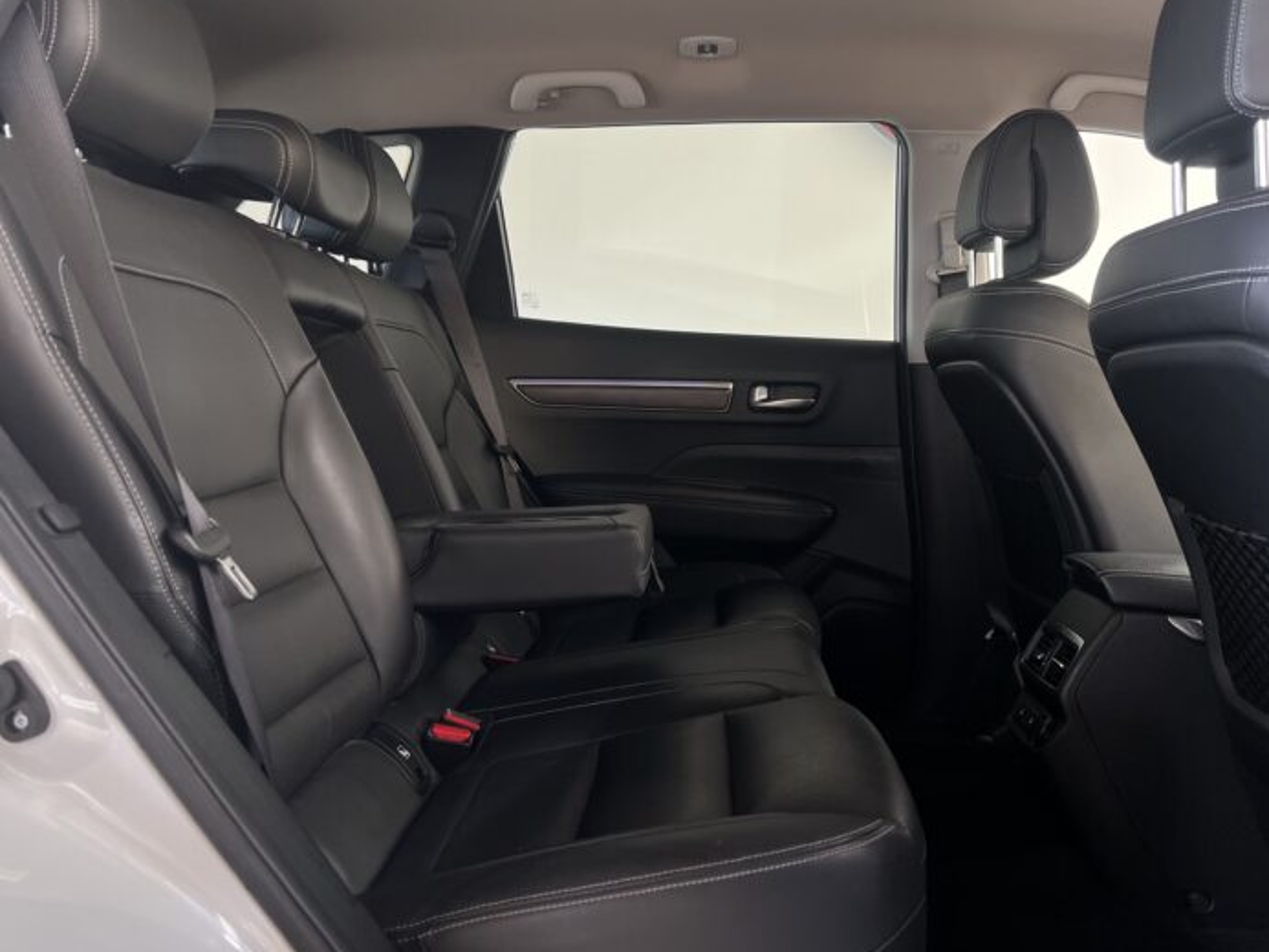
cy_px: 481
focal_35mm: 30
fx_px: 1100
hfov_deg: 59.9
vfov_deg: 46.8
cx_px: 674
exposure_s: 1/67
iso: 125
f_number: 1.5
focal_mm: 5.7
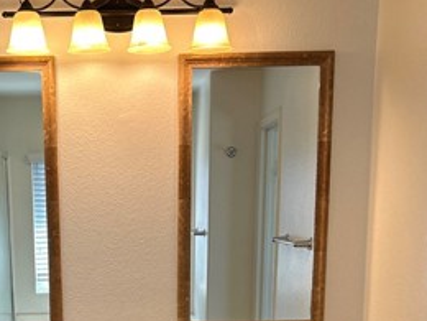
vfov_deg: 21.5
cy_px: 369
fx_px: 789
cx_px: 103
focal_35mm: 64
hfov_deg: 29.8
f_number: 1.5
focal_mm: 5.7
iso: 80
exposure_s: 1/120
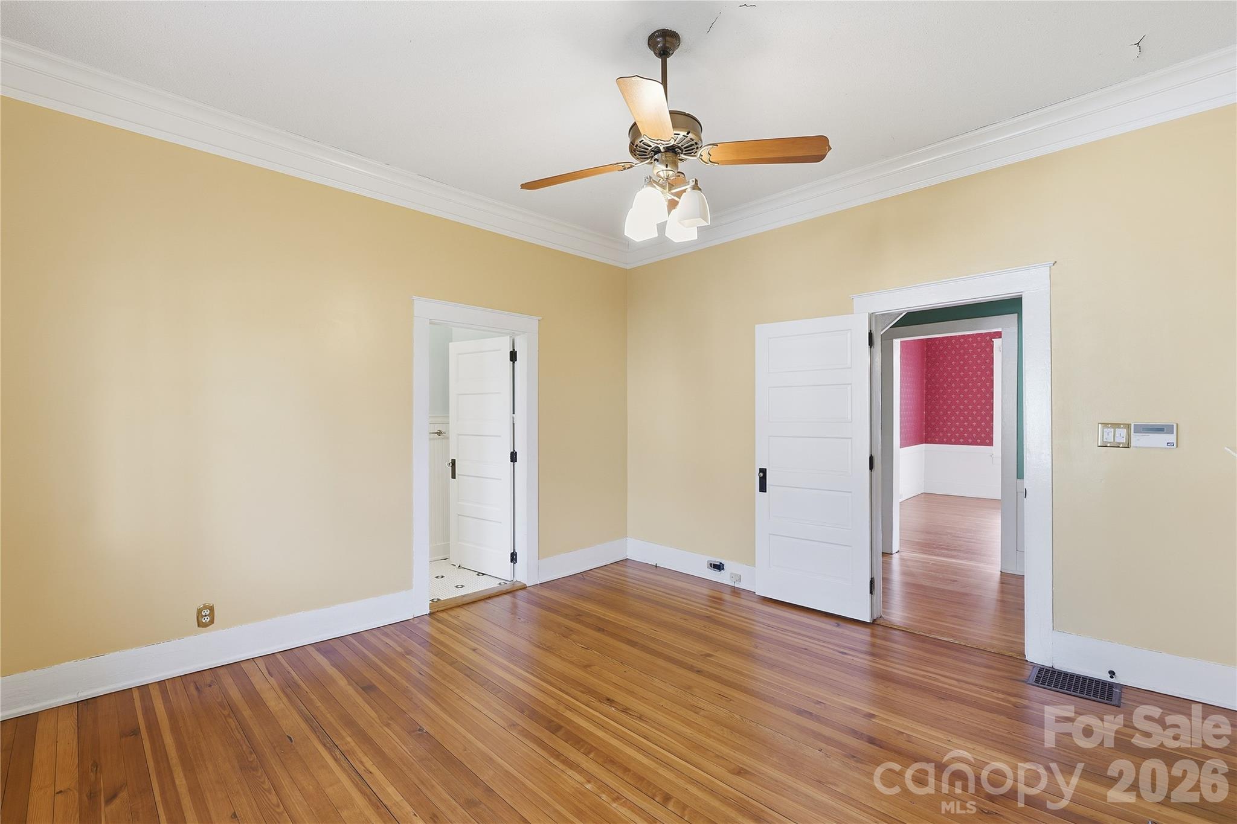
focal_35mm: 15
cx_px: 618
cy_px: 412
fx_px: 515
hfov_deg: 100.4
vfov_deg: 77.3
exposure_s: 1/20
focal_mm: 15
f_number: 9
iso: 250
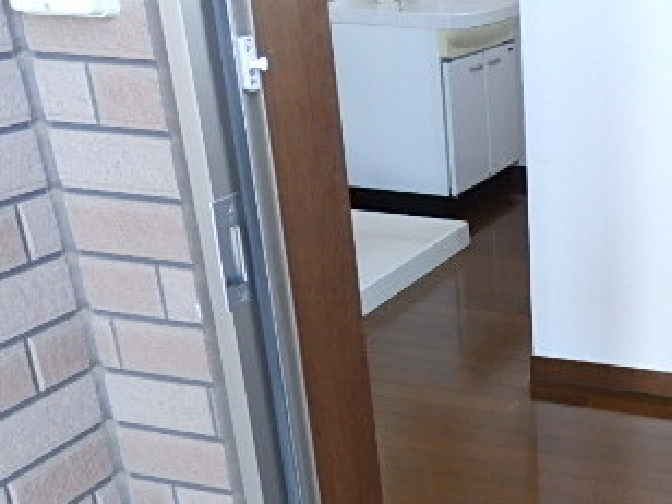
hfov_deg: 33.3
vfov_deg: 27.8
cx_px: 689
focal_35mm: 52
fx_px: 1009
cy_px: 340
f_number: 3
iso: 400
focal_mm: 4.5
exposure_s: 1/30
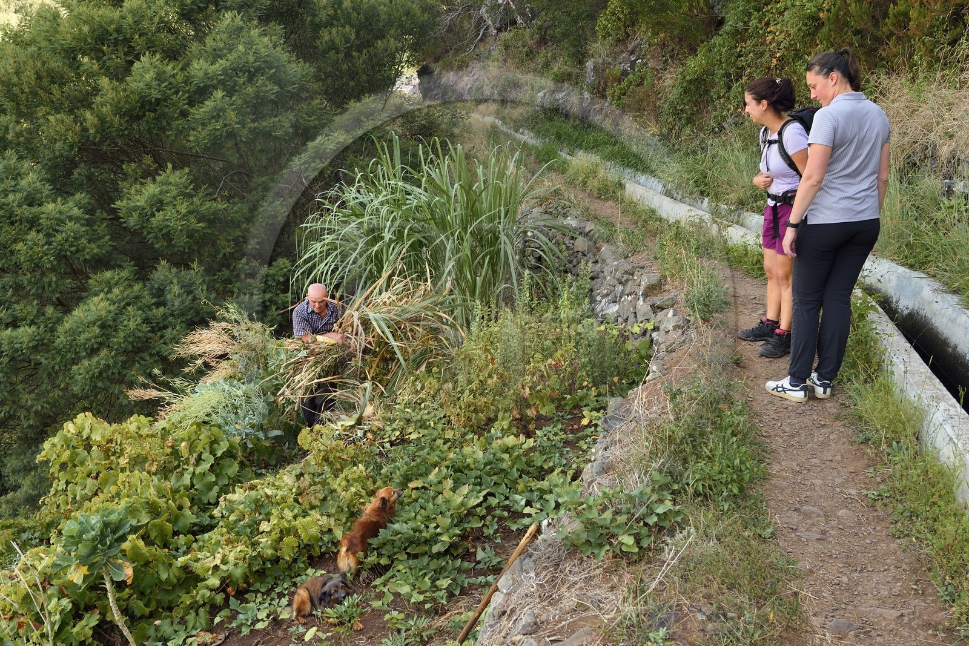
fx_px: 915
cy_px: 323
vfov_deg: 38.9
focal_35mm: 34
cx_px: 484
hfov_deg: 55.8
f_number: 9
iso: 400
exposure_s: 1/60
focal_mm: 34
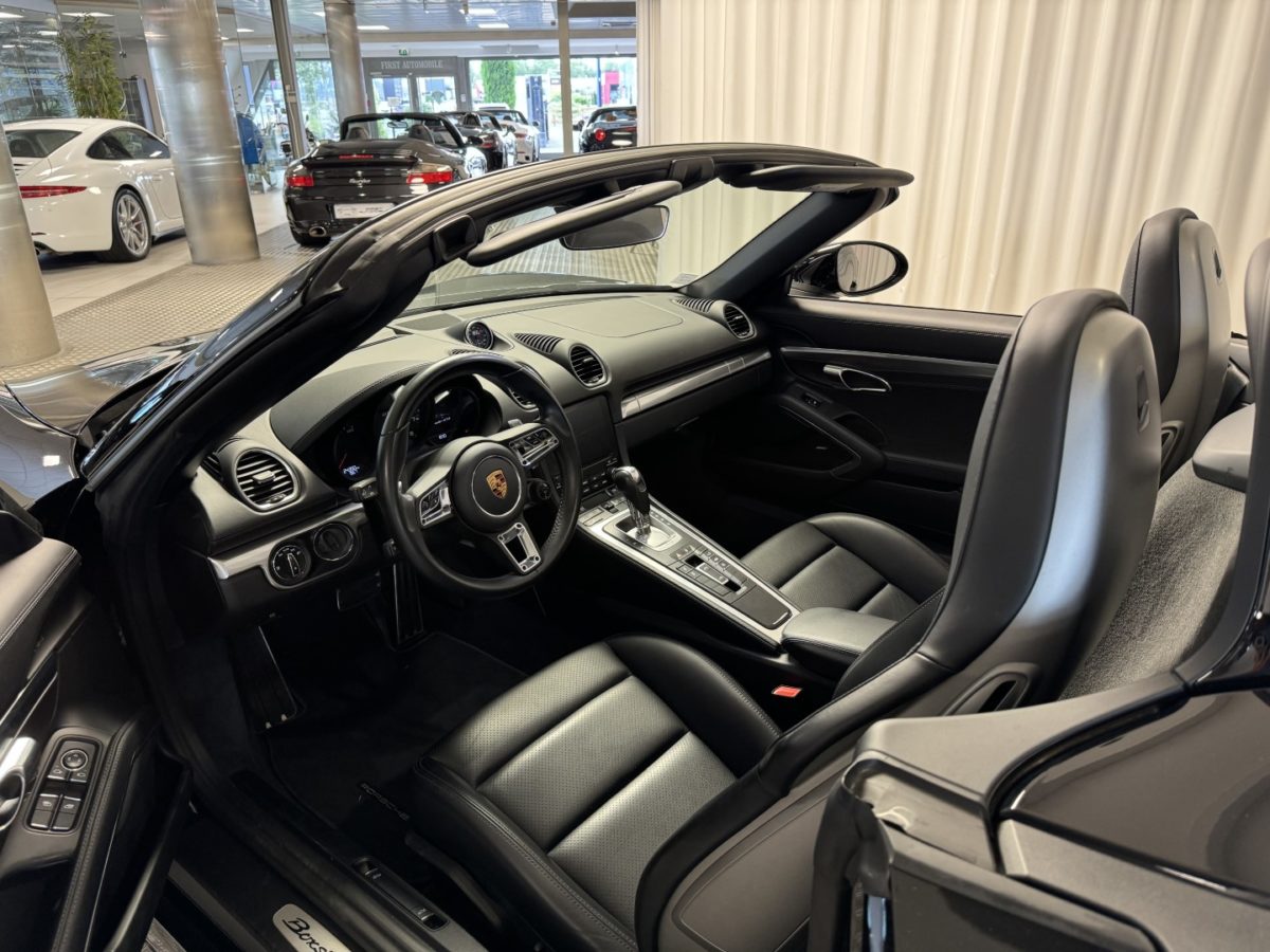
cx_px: 635
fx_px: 881
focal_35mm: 24
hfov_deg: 71.6
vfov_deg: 56.8
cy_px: 476
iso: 200
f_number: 1.78
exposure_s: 1/50
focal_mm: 6.76
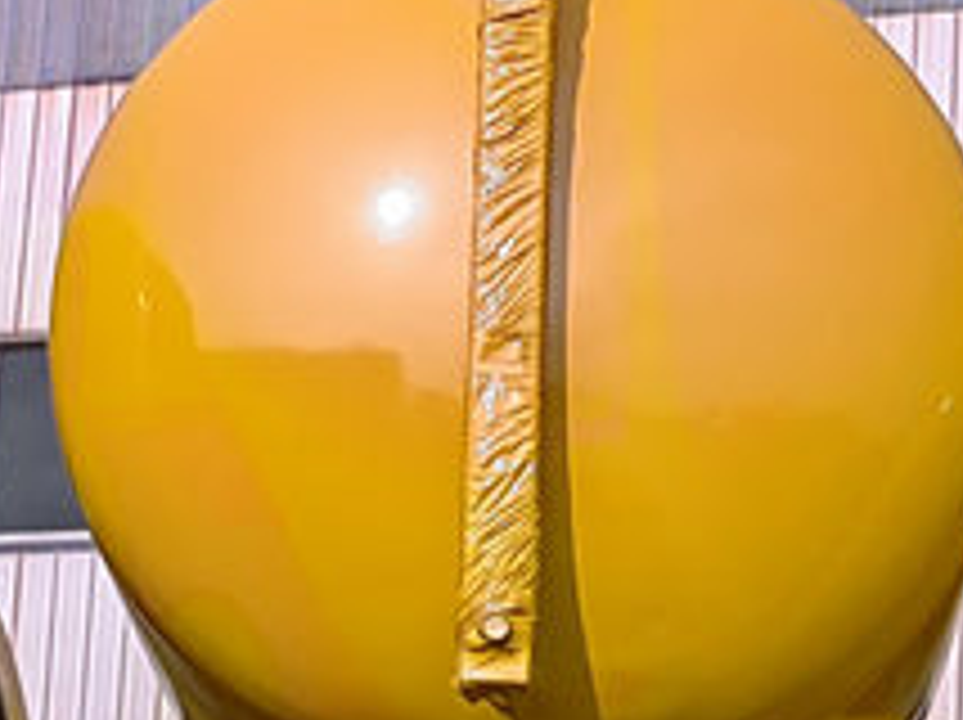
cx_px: 810
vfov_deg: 10.9
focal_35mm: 131
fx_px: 3640
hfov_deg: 15.0
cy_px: 1048
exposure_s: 1/5556
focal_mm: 5.52
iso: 50
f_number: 1.9
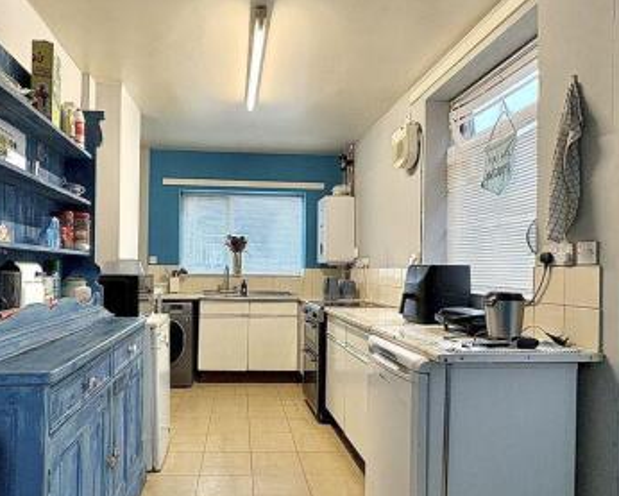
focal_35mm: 23
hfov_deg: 72.0
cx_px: 255
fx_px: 421
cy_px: 273
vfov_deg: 60.8
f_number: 2.2
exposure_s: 1/60
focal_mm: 2.22
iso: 250
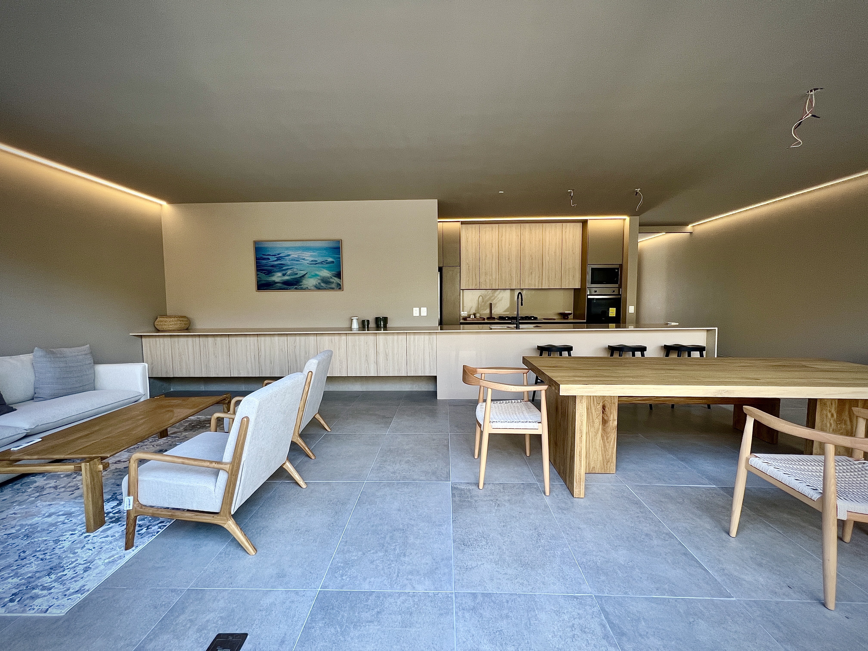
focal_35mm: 13
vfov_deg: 89.9
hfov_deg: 106.2
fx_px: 326
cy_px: 326
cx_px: 434
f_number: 1.8
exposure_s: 1/120
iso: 100
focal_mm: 1.57
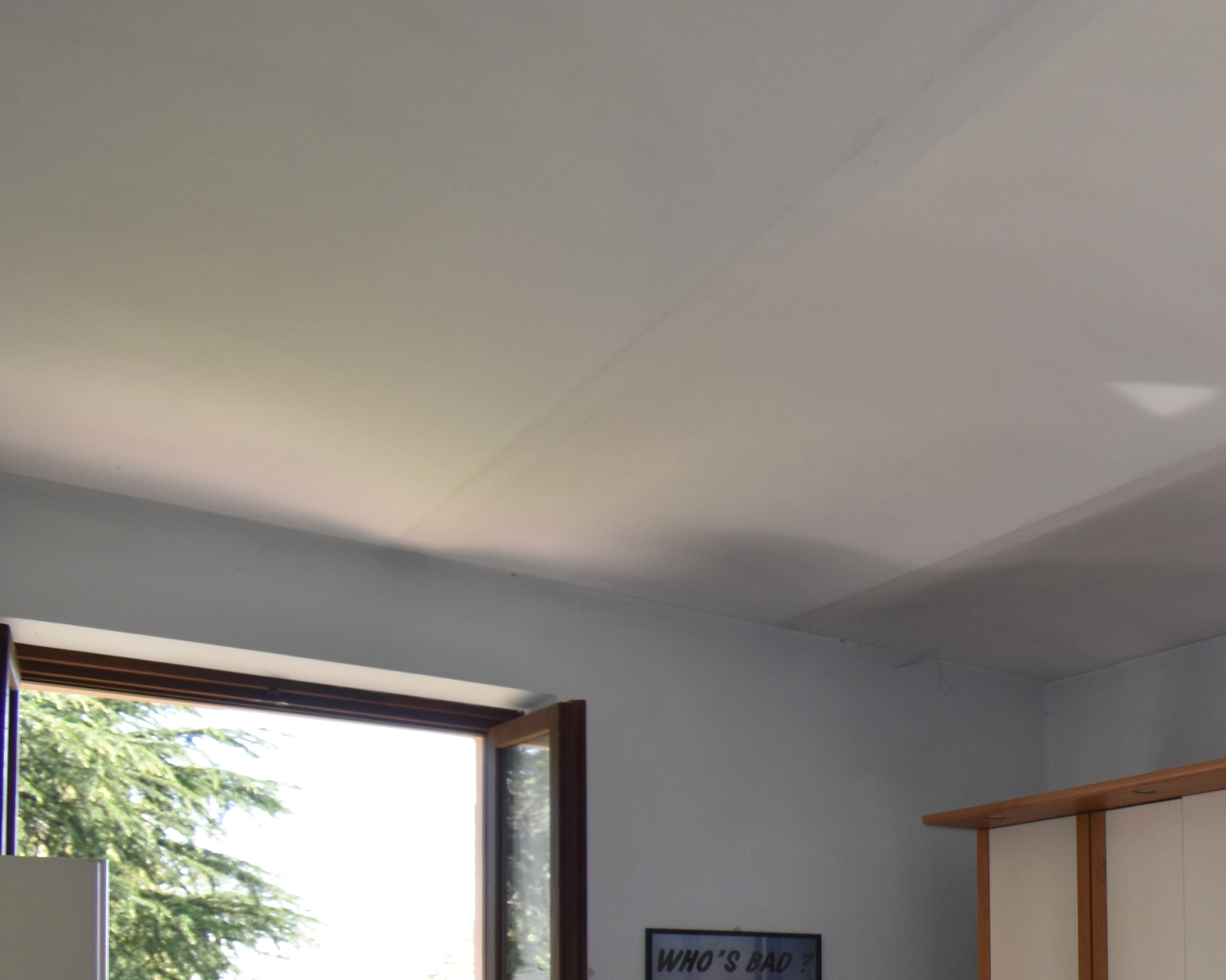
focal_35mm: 34
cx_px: 1388
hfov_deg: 40.9
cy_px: 979
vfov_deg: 38.5
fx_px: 1234
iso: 320
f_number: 5.6
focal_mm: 10
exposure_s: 1/125
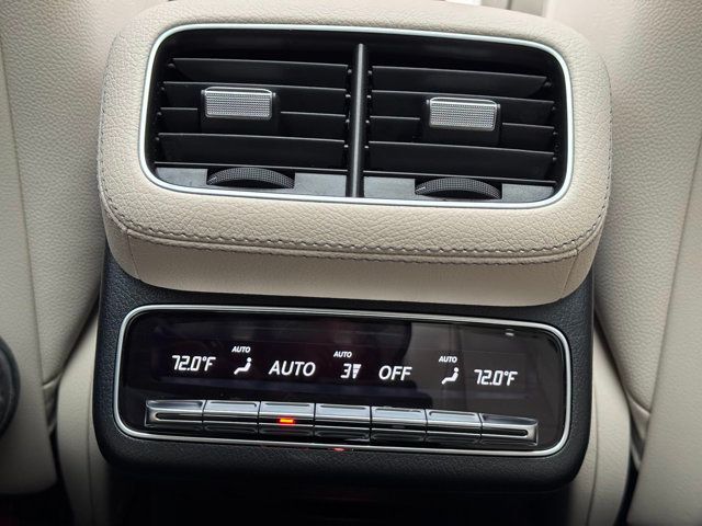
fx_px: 973
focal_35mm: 48
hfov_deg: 39.7
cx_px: 351
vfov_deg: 30.3
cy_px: 263
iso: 500
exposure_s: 1/34
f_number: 1.78
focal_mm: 6.76
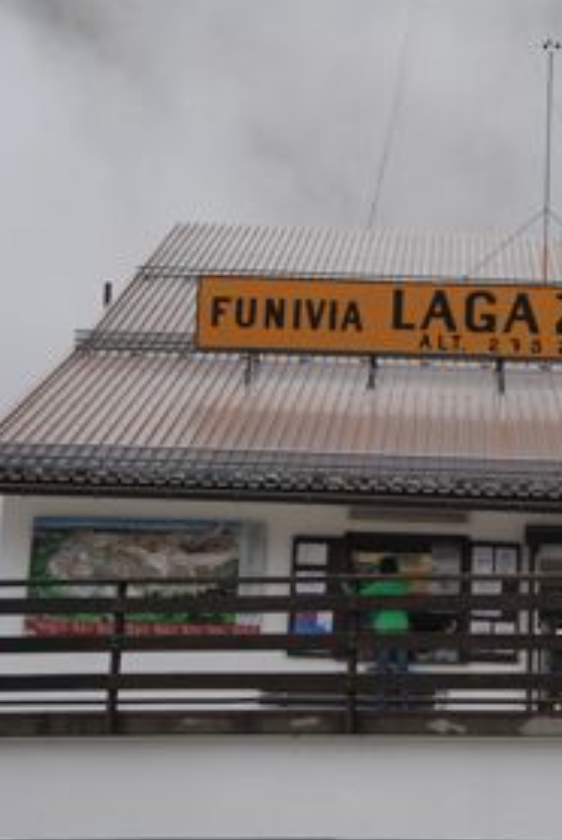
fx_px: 2406
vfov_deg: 19.7
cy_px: 224
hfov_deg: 13.2
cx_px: 480
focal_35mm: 103
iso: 100
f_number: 6.3
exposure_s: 1/125
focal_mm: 40
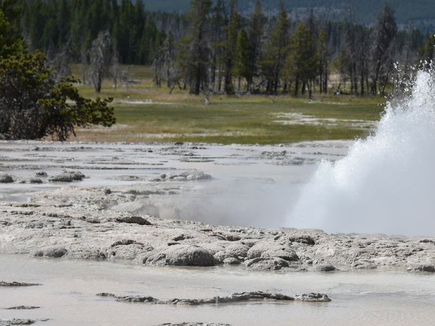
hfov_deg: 8.3
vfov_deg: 6.2
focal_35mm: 238
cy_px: 217
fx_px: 2990
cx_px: 396
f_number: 10
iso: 100
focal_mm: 125
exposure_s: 1/320
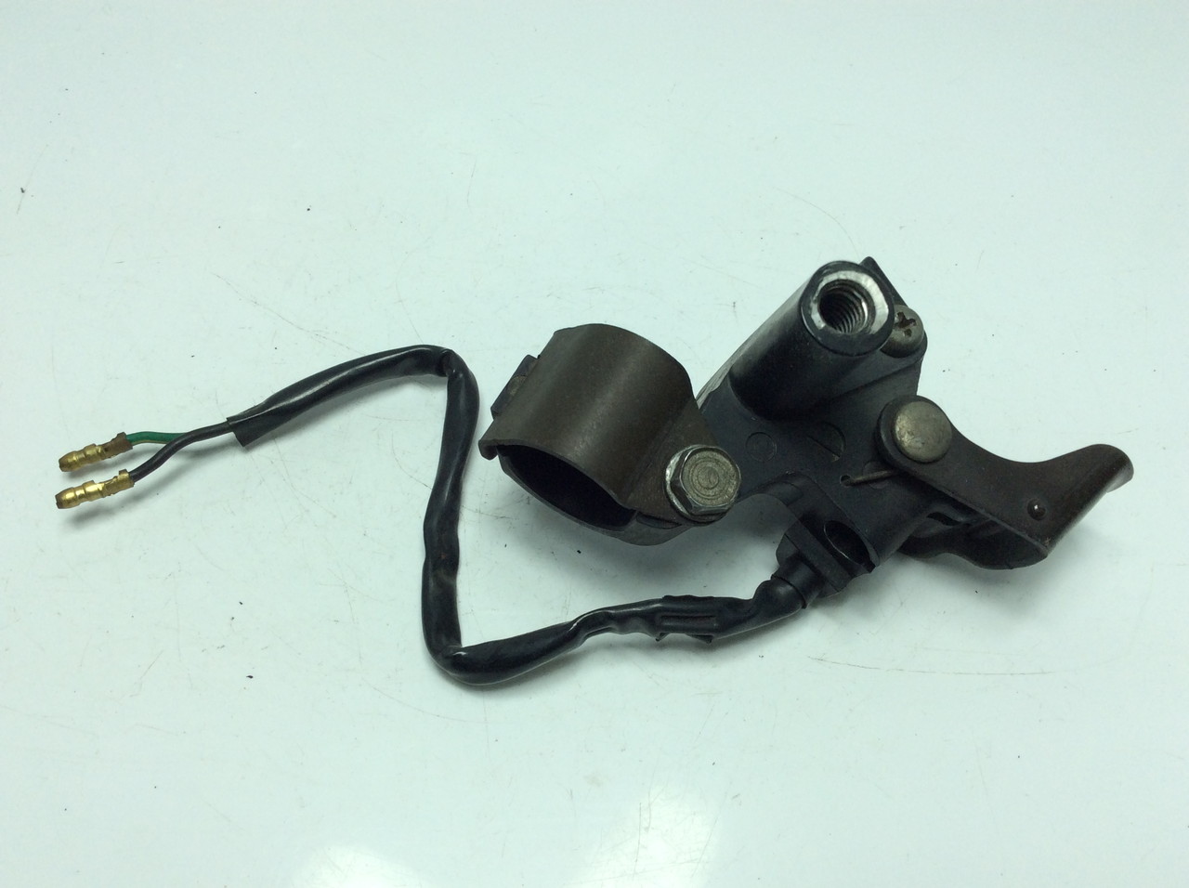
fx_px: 1097
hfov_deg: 56.9
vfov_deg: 44.1
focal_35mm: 32
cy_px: 444
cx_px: 594
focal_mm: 3.3
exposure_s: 1/525
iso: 32
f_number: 2.4
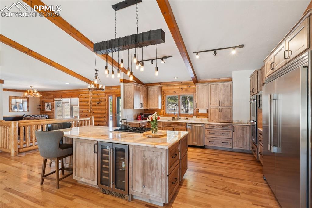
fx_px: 143
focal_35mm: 16
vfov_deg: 72.0
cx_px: 156
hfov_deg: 95.0
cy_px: 104
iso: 400
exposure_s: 1/30
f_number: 8
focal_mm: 11
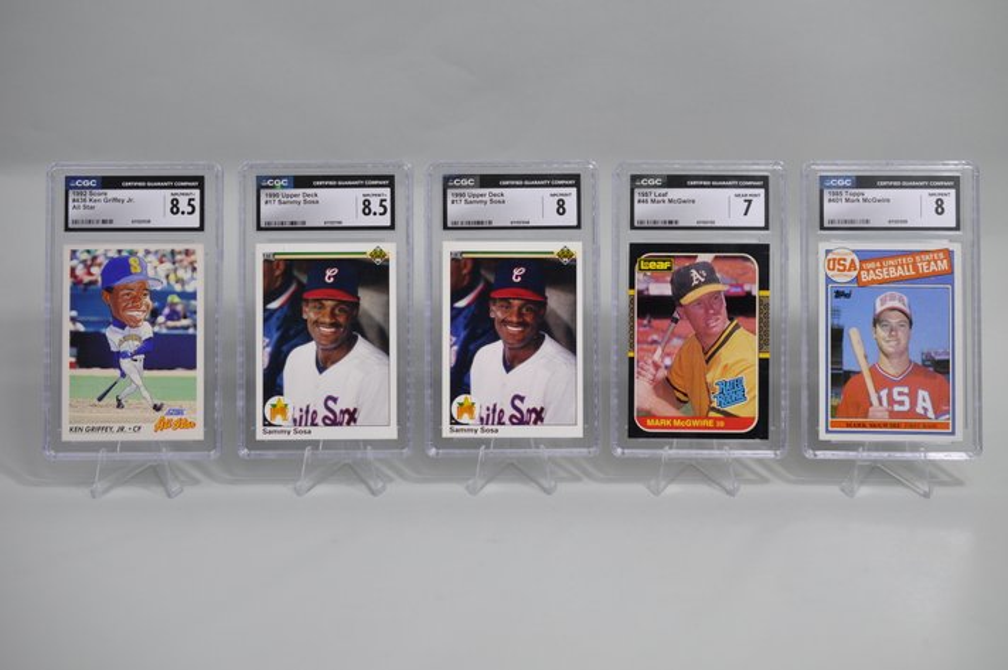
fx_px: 1678
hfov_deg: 33.4
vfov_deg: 22.6
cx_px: 504
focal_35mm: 60
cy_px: 335
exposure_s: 1/100
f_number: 5
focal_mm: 40
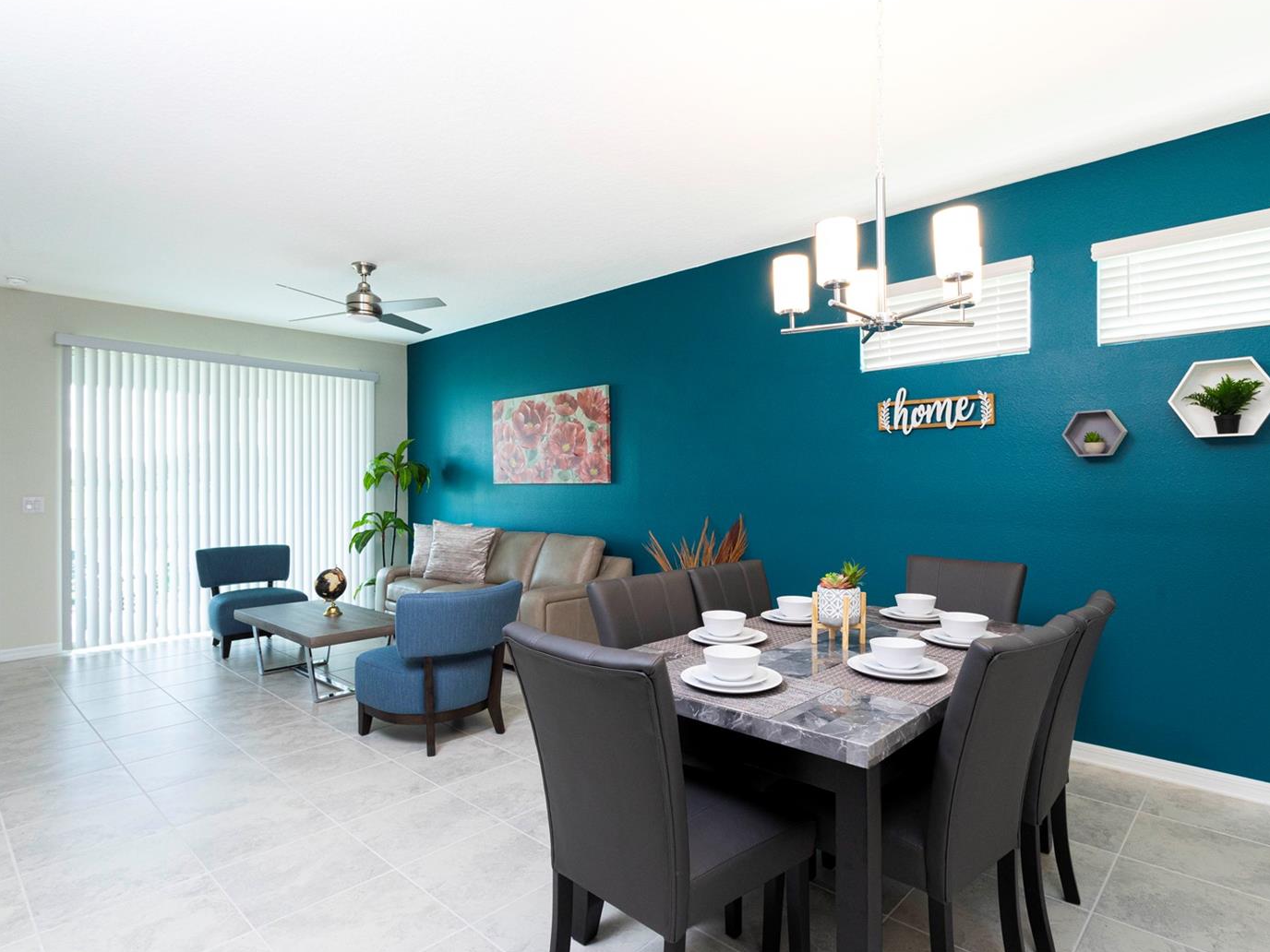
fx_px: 697
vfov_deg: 68.7
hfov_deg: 84.7
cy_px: 479
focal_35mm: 19
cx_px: 633
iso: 1000
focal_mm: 17
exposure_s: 1/15
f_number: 11
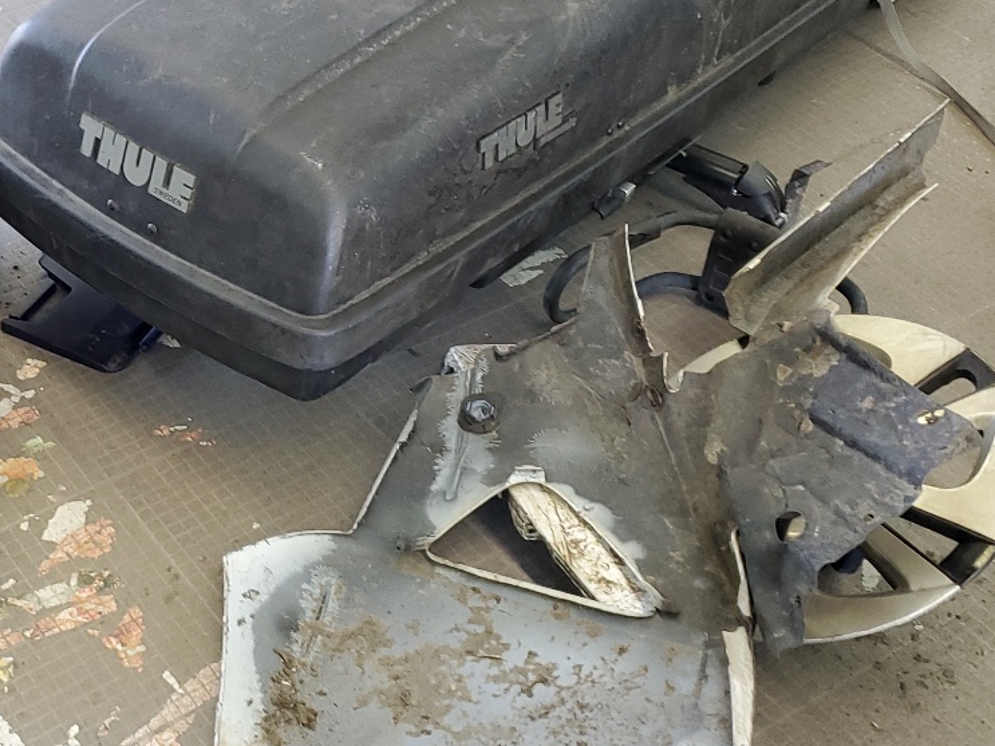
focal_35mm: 56
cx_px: 174
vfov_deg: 26.1
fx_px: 1609
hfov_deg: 33.2
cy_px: 376
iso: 82
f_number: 1.5
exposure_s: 1/60.2
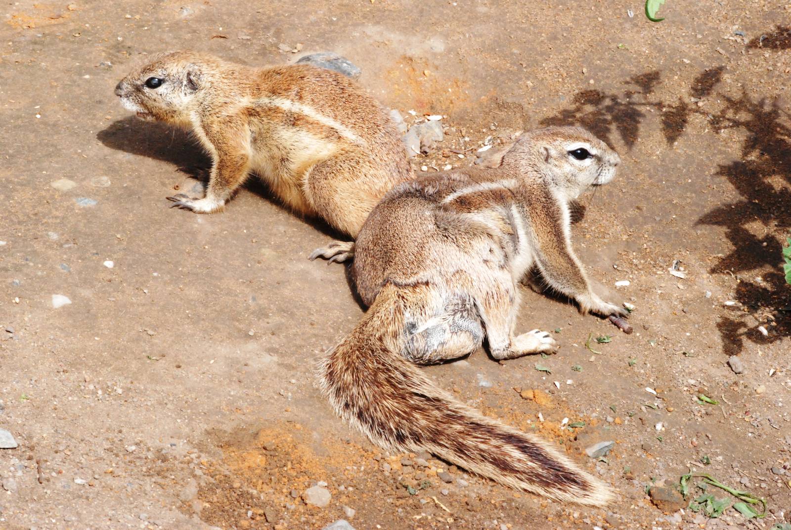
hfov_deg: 10.1
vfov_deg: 6.8
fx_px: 4455
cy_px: 265
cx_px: 396
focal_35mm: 202
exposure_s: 1/160
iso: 1600
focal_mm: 135
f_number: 25
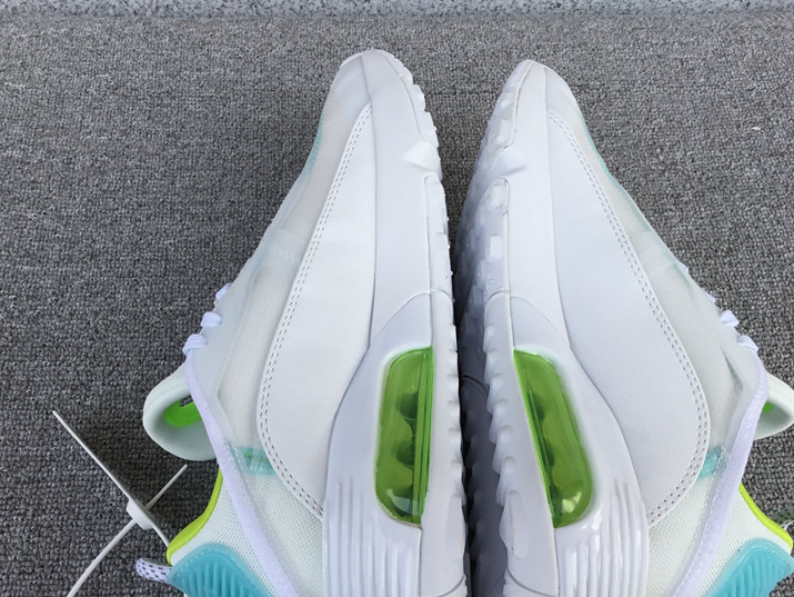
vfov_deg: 36.7
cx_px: 404
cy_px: 357
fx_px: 895
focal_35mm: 39
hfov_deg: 47.8
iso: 25
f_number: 2.4
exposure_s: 1/485
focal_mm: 3.3
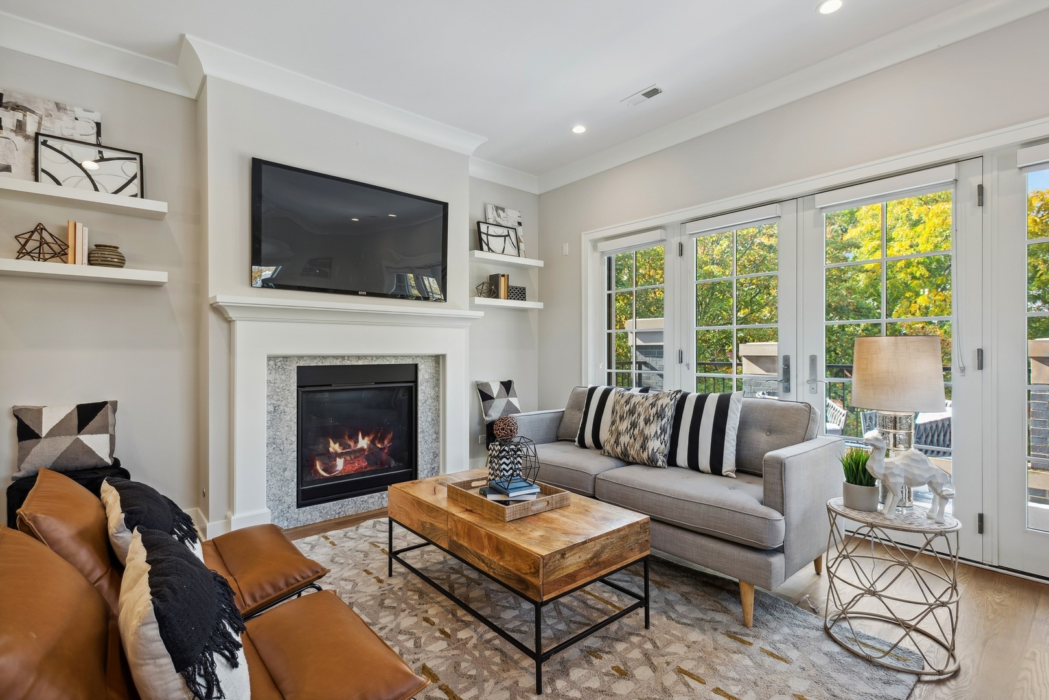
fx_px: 495
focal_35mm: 17
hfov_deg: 93.3
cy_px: 350
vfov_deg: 70.5
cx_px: 524
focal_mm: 17
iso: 400
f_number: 8
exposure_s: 1/20
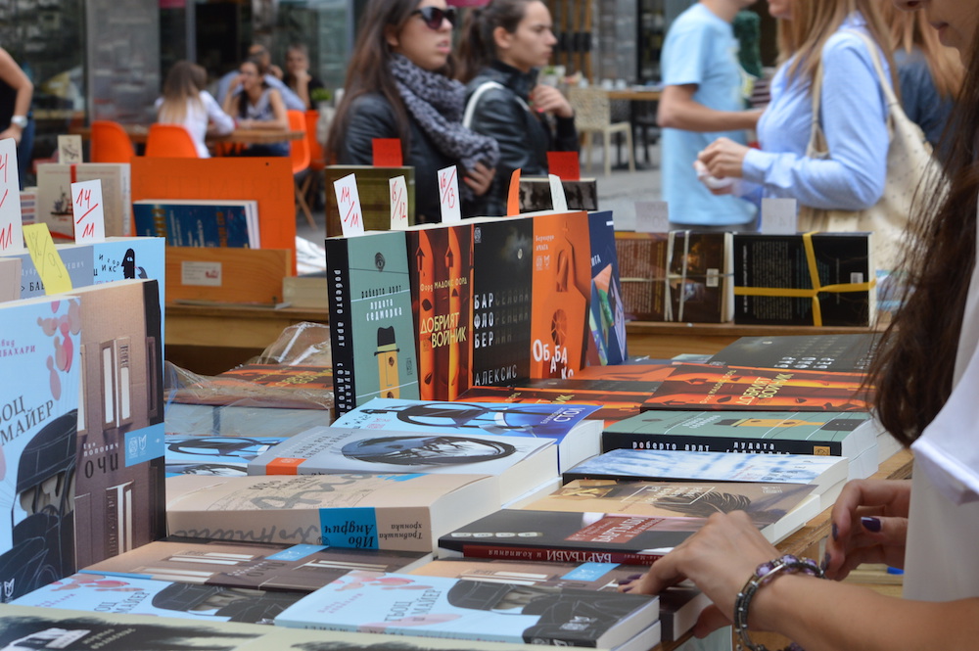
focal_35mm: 82
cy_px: 326
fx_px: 2242
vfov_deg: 16.5
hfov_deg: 24.6
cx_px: 490
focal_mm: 55
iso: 400
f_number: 10
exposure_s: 1/100
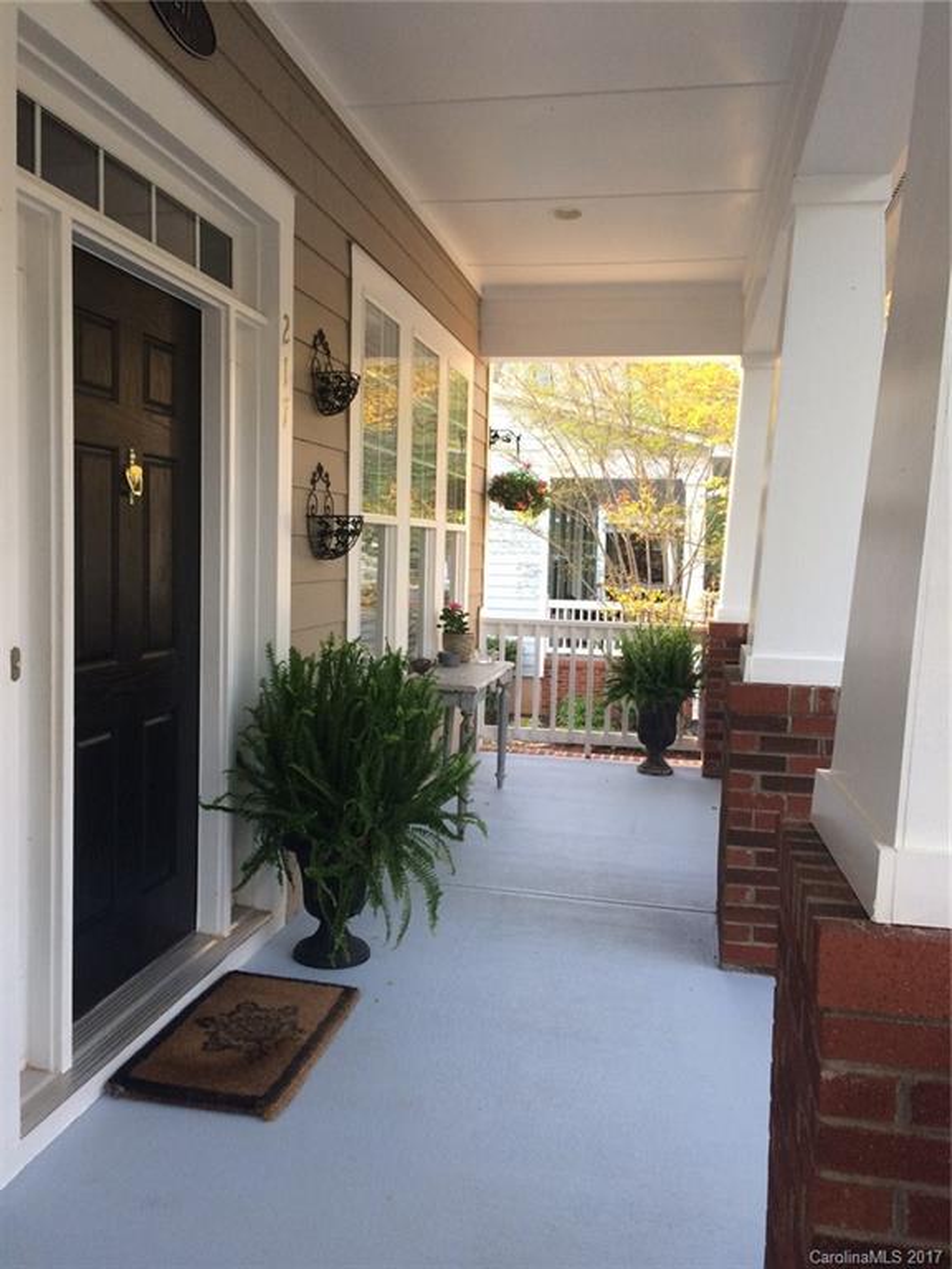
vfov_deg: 61.7
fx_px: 1063
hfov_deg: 48.2
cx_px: 476
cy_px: 634
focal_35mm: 29
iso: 64
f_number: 2.2
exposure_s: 1/30
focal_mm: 4.15
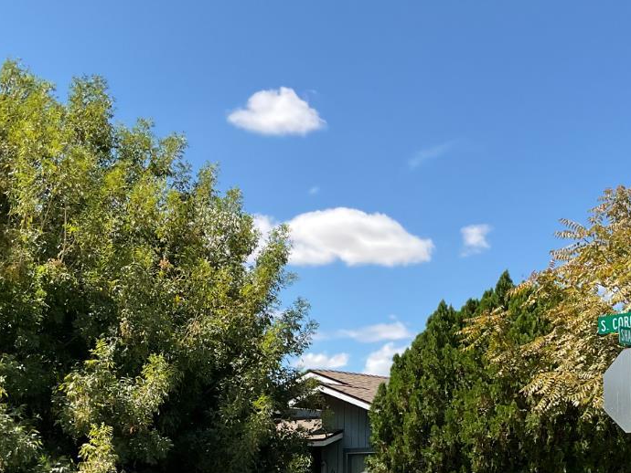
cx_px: 406
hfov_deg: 30.5
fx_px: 1149
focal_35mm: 63
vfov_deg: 22.5
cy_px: 454
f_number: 1.8
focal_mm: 3
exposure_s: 1/1848
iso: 16
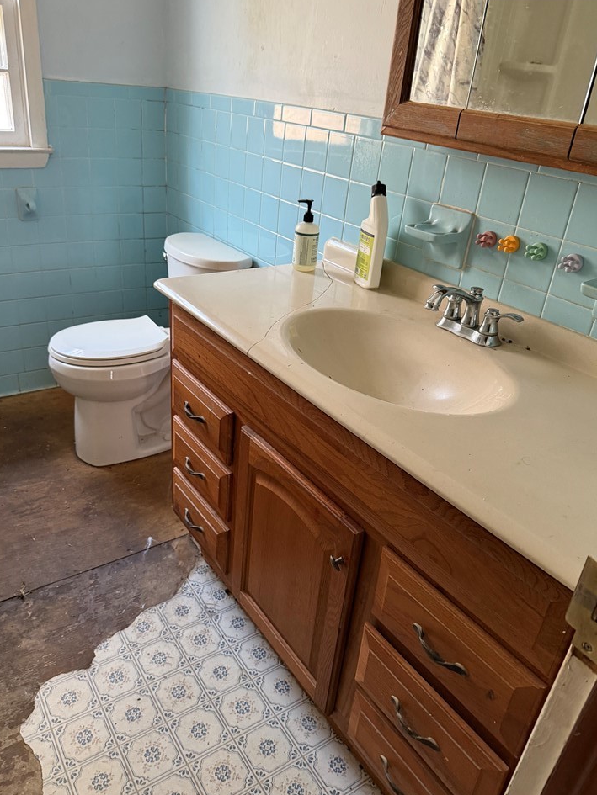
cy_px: 393
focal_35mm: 26
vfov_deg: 67.3
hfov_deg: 53.1
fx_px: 598
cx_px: 287
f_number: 1.78
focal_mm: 6.76
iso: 500
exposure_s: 1/60
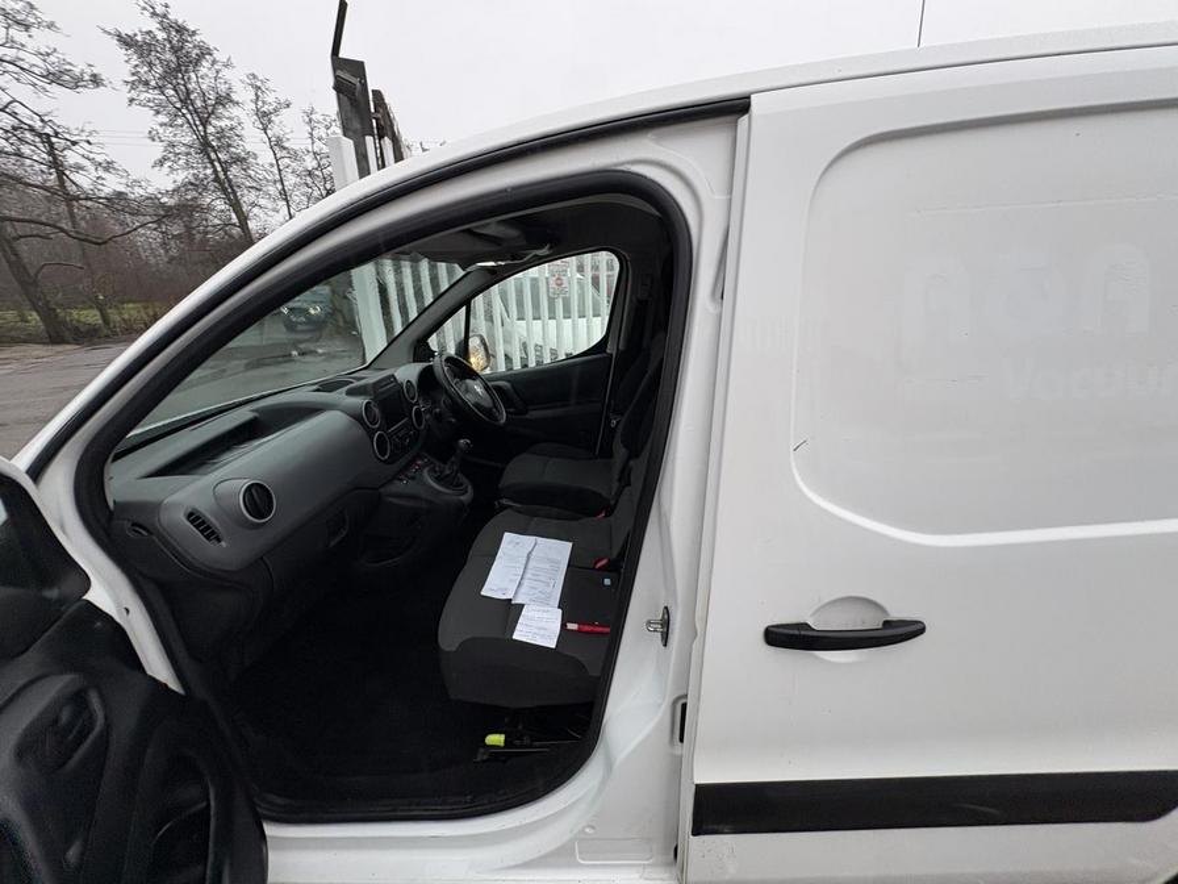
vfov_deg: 85.7
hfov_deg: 102.1
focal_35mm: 14
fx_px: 476
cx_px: 589
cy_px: 442
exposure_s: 1/99
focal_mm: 2.22
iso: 125
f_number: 2.2
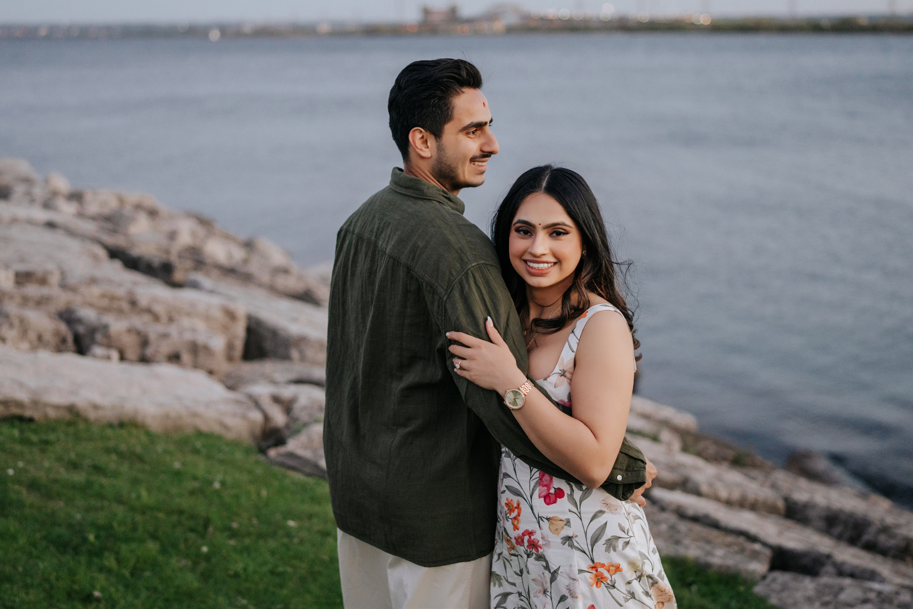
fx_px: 1319
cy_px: 304
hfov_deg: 38.2
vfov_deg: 26.0
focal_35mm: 52
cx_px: 456
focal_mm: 35
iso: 800
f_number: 1.4
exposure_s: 1/400
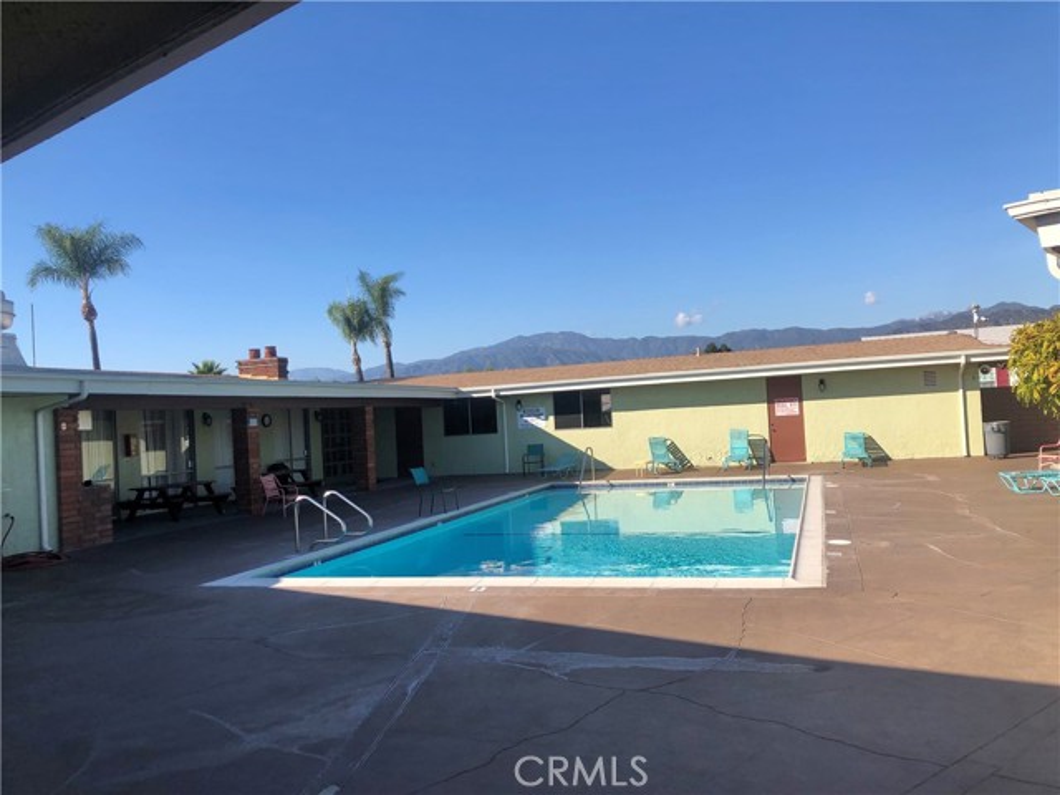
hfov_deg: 63.4
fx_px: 857
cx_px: 530
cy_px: 398
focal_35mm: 28
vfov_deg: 49.7
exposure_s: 1/1845
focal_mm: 3.99
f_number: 1.8
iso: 20
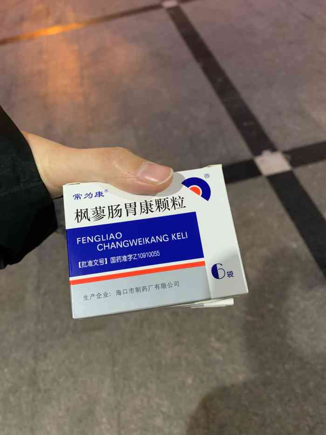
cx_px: 163
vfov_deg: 67.3
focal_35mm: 26
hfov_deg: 53.1
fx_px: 326
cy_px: 218
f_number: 1.8
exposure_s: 1/25
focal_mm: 4.25
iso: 400
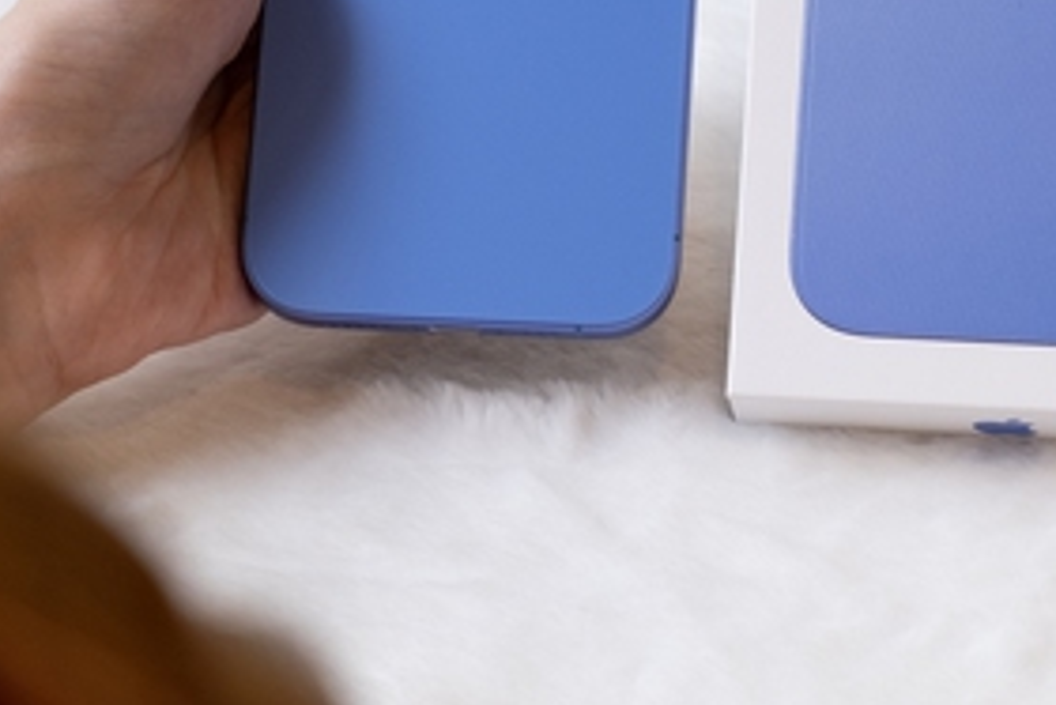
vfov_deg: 7.2
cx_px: 705
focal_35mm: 190
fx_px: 5576
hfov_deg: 10.8
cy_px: -74
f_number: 5
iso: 320
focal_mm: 55
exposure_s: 1/30
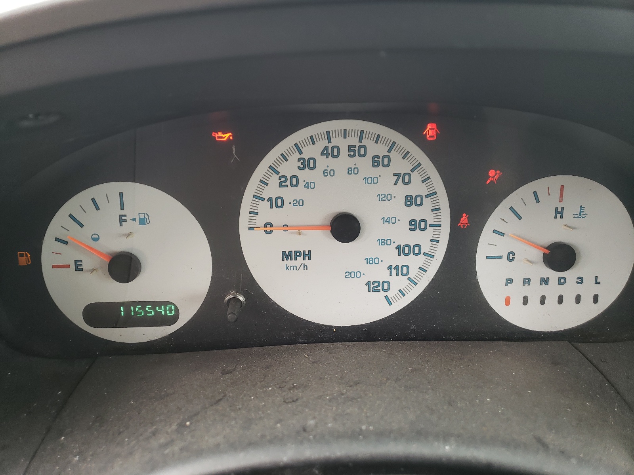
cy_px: 238
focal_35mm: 26
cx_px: 317
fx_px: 476
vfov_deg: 53.1
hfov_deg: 67.3
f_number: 1.5
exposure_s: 1/60.2
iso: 60
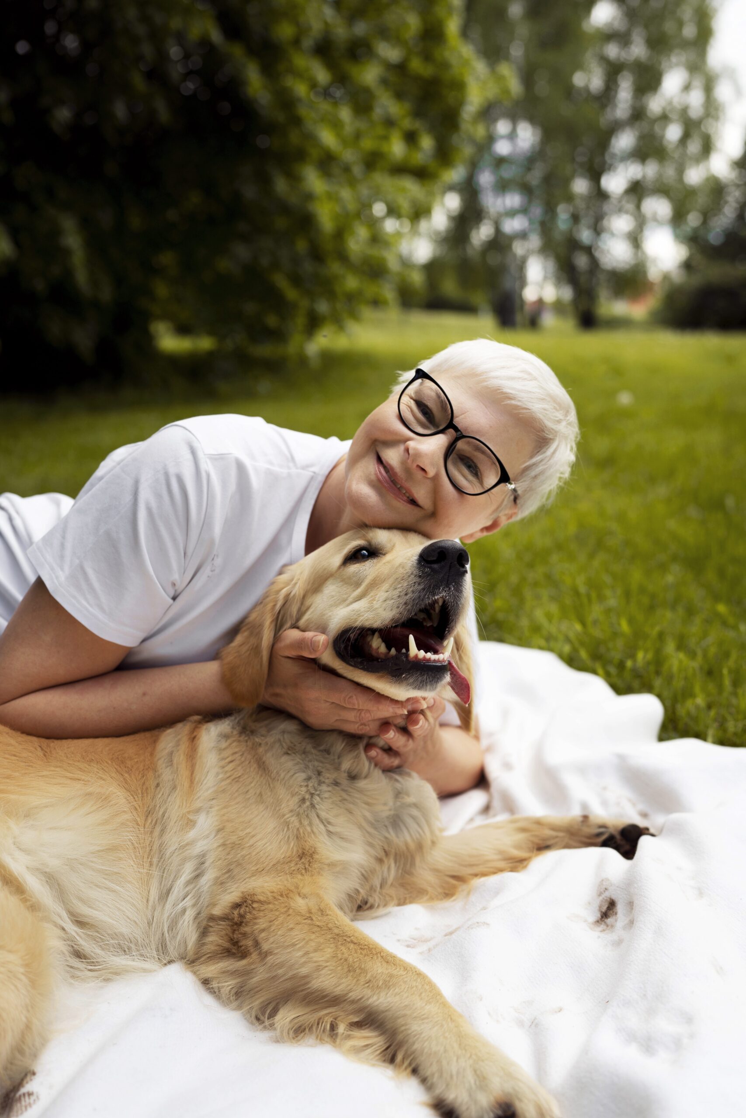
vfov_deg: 54.4
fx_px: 1088
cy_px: 559
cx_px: 373
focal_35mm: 35
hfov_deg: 37.9
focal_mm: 35
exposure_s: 1/1000
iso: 160
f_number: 2.5
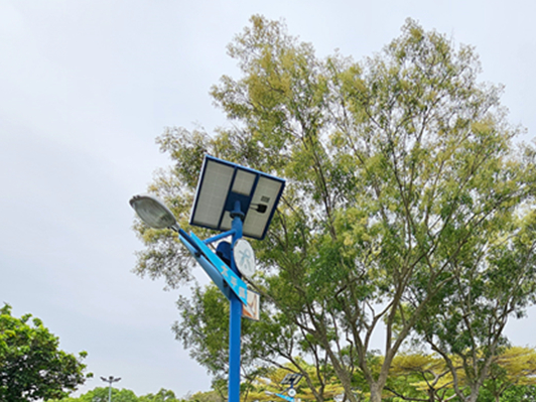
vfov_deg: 48.2
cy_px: 373
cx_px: 367
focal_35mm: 25
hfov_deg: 67.1
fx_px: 387
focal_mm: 2.2
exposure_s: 1/1449
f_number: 2.2
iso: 50
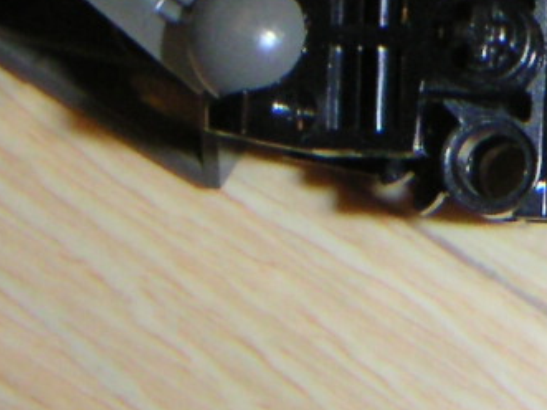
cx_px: 521
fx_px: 2385
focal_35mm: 151
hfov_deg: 12.9
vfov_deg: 9.8
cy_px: 15
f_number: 6.7
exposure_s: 1/45
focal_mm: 5.1
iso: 200
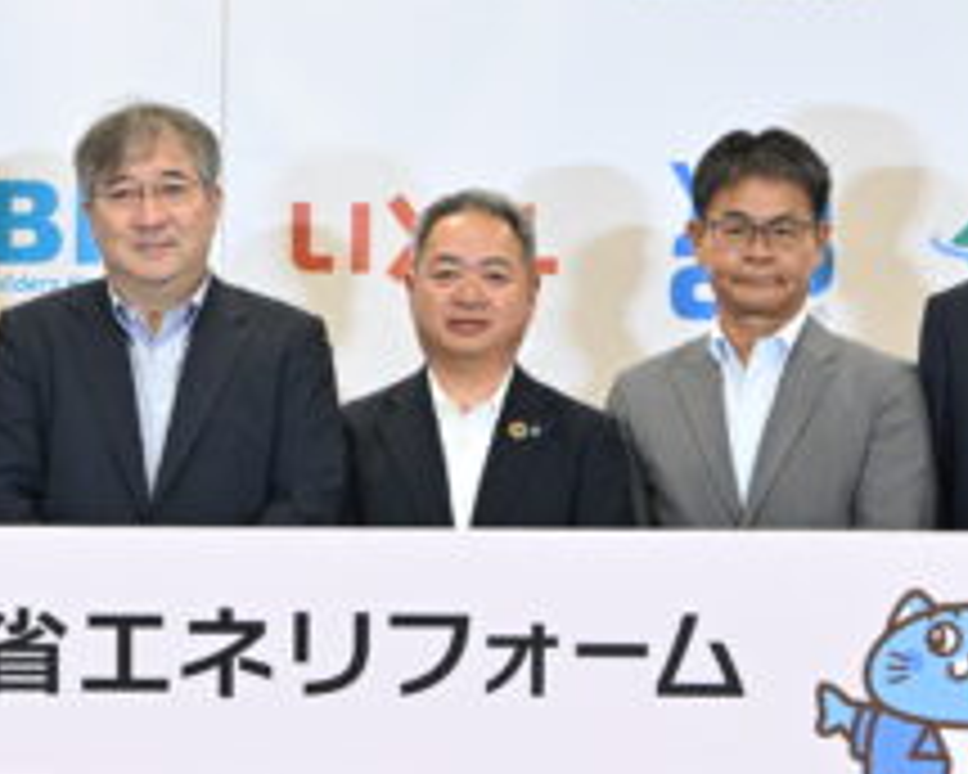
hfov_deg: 10.9
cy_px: 526
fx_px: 5042
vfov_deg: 8.8
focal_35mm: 176
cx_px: 216
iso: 2500
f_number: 7.1
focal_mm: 58
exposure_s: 1/100
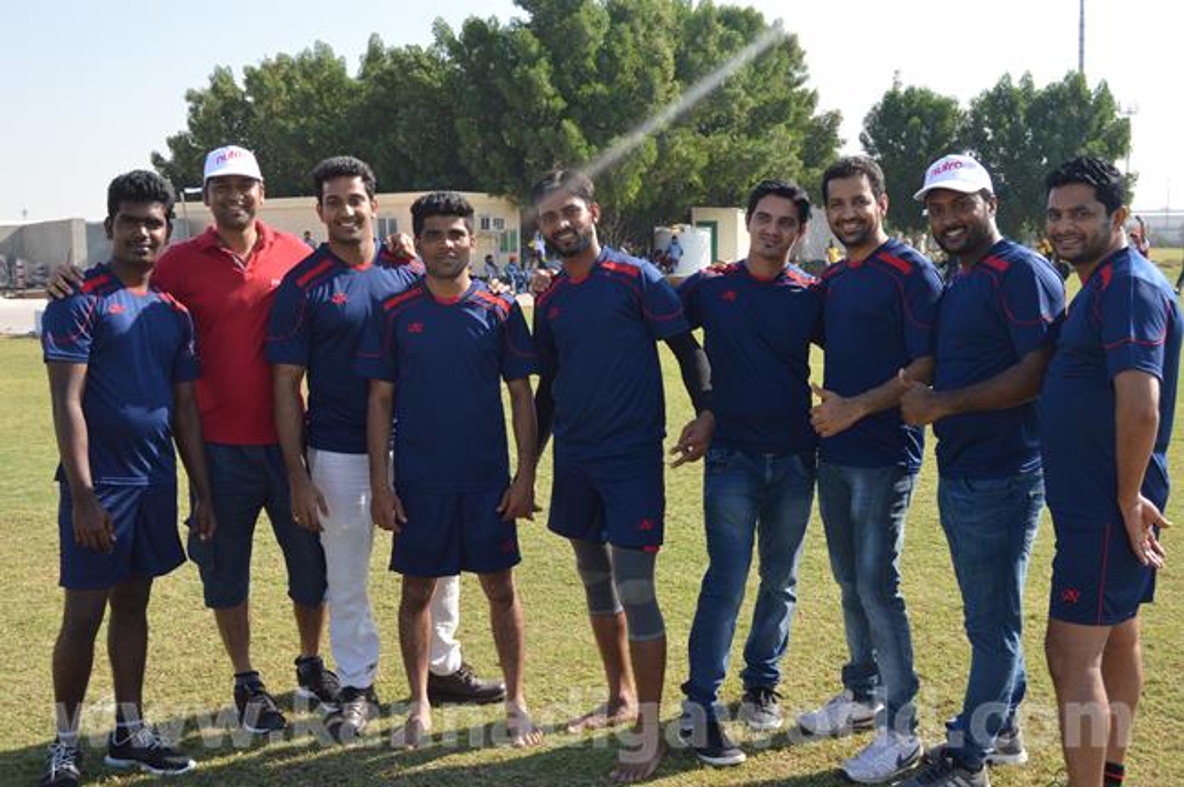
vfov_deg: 34.1
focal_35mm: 39
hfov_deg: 49.6
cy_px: 394
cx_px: 592
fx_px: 1281
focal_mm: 26
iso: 100
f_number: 7.1
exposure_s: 1/200
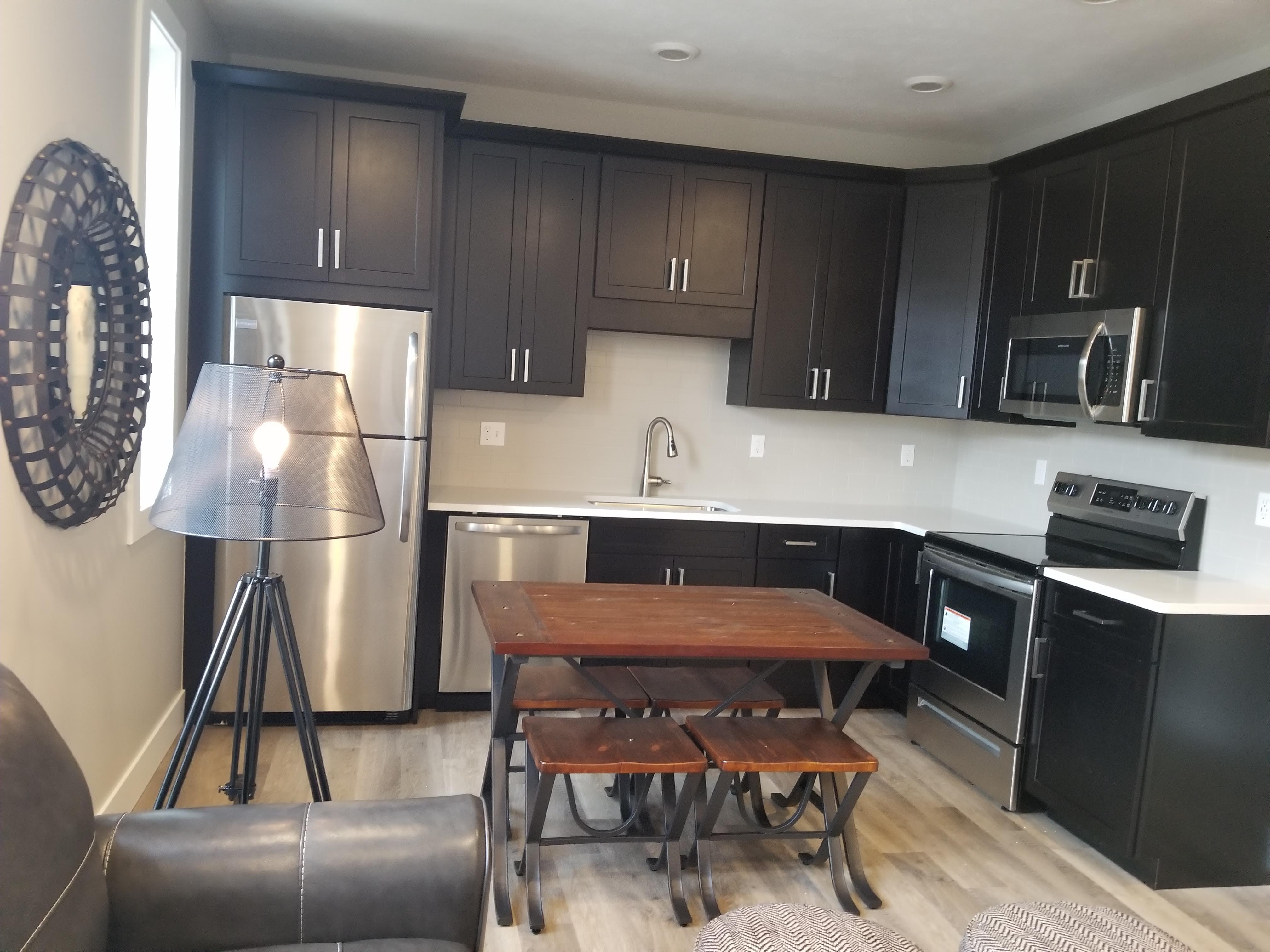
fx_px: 954
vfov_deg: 53.1
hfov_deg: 67.3
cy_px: 476
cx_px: 635
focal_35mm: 26
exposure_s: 1/30
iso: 250
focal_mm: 4.25
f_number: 1.7
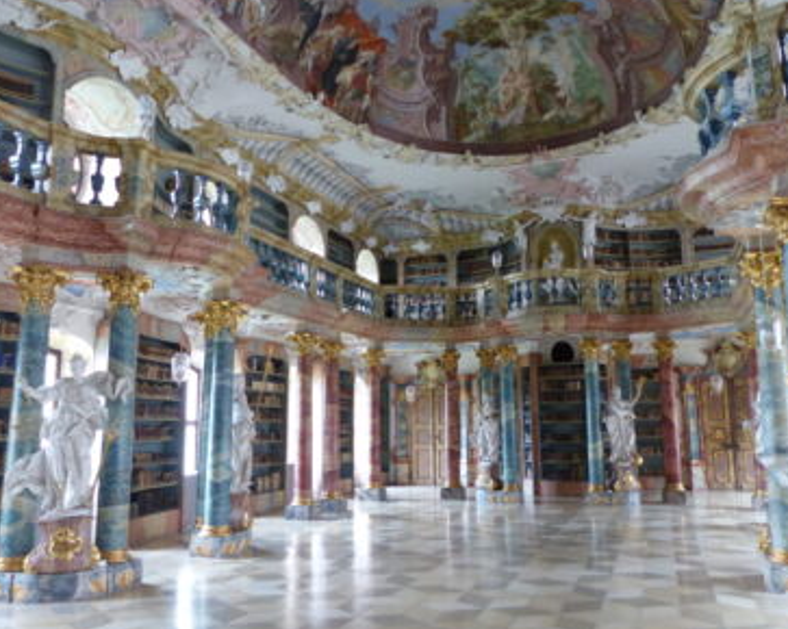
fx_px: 653
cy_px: 310
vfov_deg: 51.5
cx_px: 421
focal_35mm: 28
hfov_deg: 62.2
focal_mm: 4.5
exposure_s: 1/30
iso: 400
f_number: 2.8
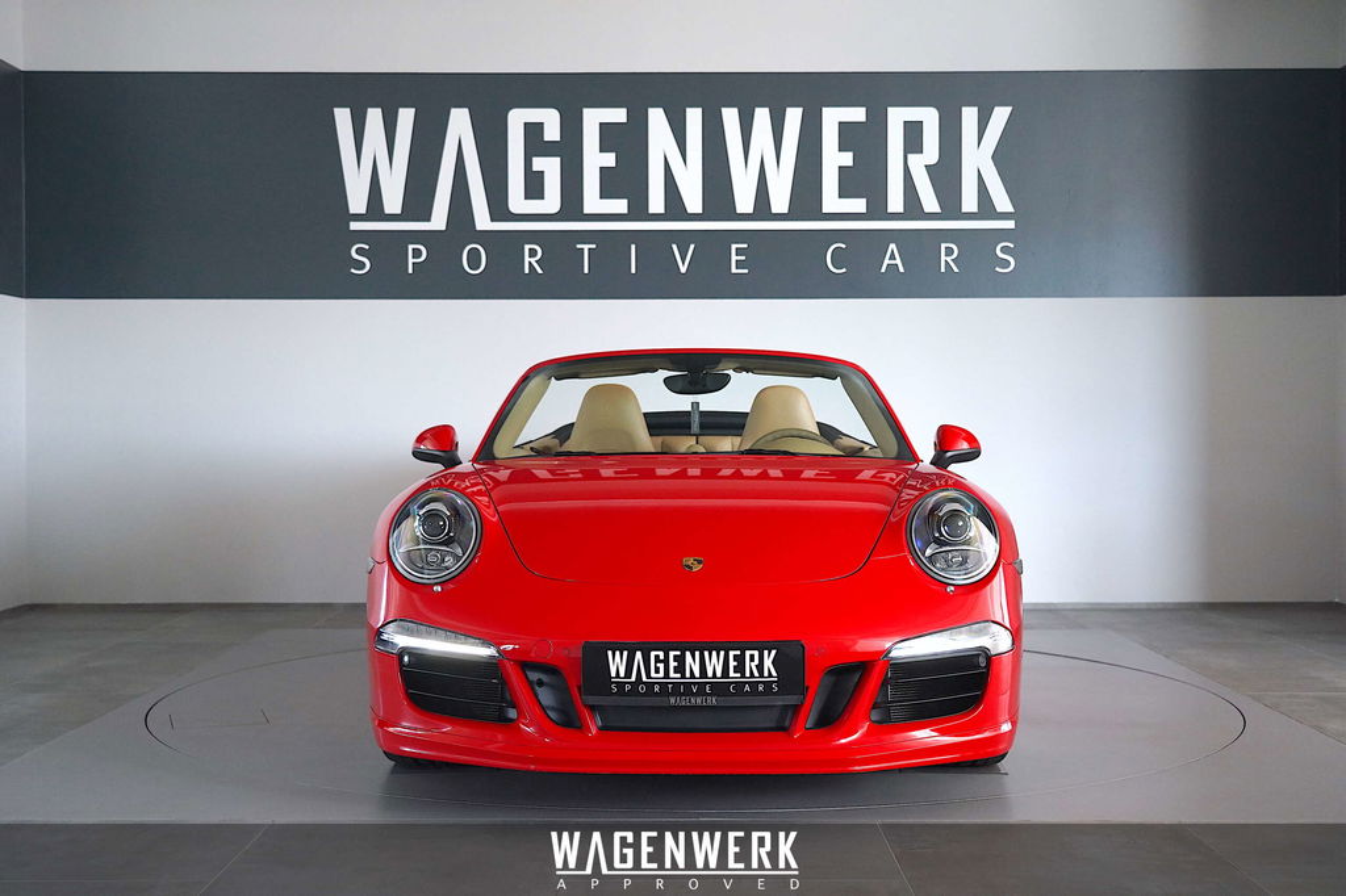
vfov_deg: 30.5
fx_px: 1644
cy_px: 448
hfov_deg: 44.5
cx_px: 673
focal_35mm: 44
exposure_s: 1/125
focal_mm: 44
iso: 4000
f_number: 4
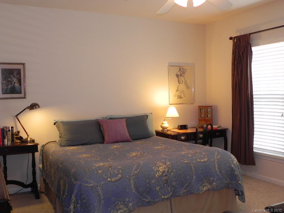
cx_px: 142
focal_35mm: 37
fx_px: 304
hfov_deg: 50.1
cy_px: 106
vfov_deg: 38.7
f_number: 3.2
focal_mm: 6.6
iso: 160
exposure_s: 1/32.3
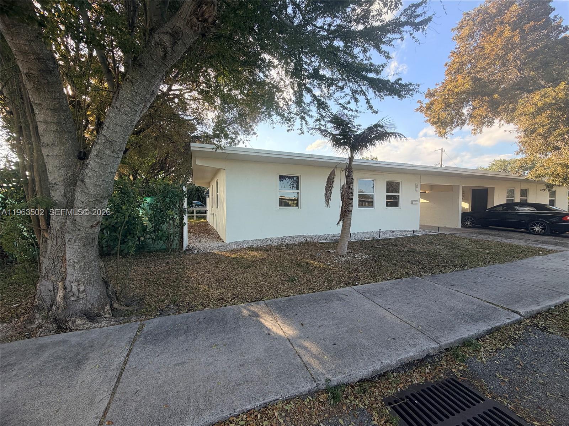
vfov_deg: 85.7
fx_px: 230
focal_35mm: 14
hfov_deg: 102.1
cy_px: 213
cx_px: 284
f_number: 2.2
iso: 50
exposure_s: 1/315
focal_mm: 2.22
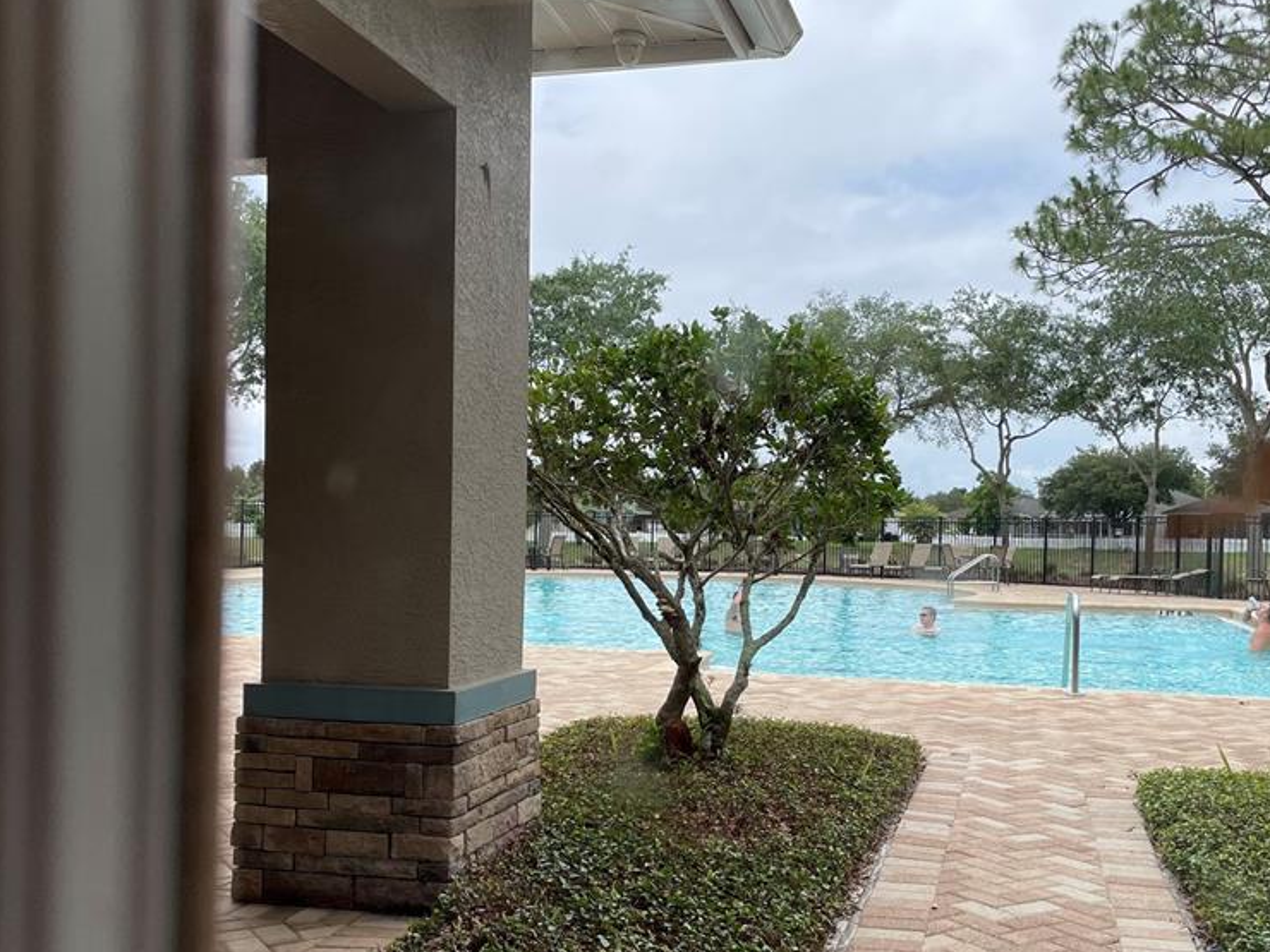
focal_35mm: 36
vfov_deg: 39.5
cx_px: 707
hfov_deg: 51.2
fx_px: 1321
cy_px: 568
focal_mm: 4.2
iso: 32
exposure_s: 1/2451
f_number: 1.6
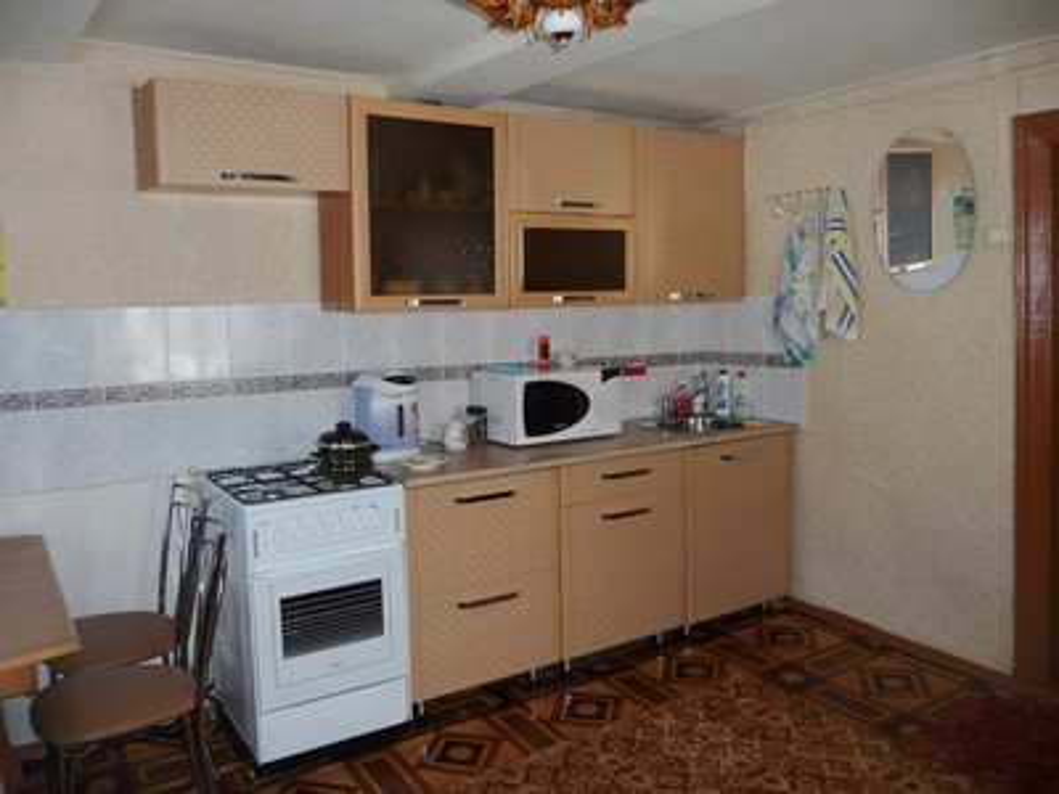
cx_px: 530
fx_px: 857
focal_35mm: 28
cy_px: 397
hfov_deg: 63.4
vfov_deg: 49.7
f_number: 3.3
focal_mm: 4.7
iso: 100
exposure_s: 1/30
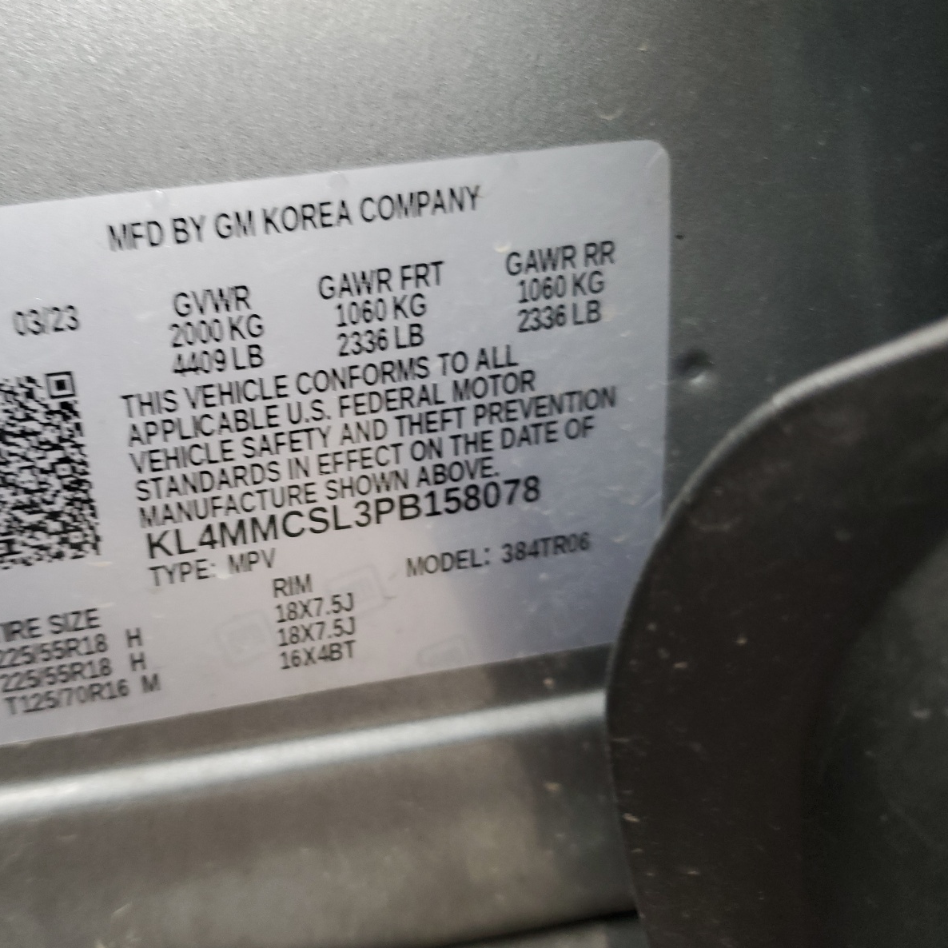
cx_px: 315
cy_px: 470
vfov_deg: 52.5
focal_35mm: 31
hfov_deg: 51.5
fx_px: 961
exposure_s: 1/60.2
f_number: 1.5
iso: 63
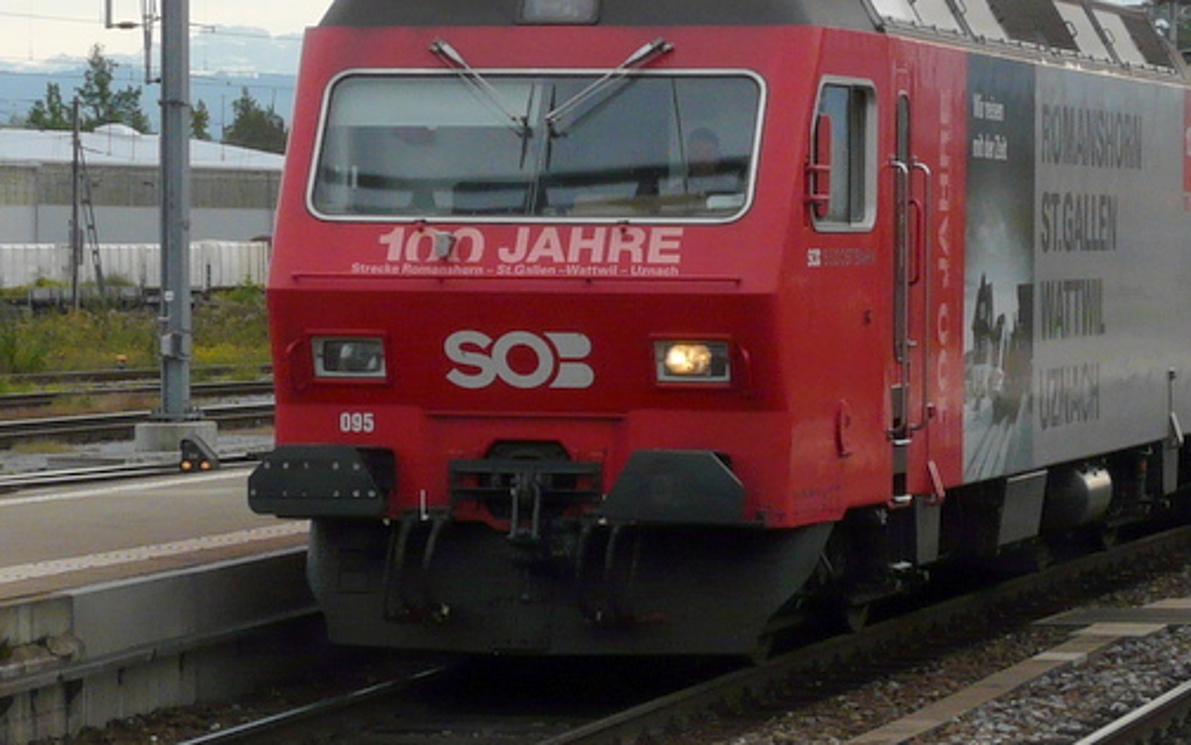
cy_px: 156
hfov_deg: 15.9
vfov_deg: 10.1
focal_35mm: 130
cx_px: 997
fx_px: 4220
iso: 100
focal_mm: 10.2
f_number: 5.6
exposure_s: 1/250
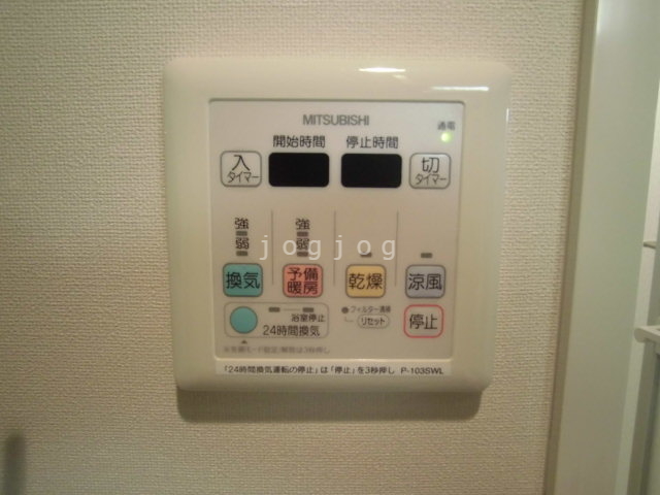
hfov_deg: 67.3
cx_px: 330
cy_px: 248
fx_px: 496
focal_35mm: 26
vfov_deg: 53.1
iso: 400
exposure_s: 1/40
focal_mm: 4.7
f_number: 2.8
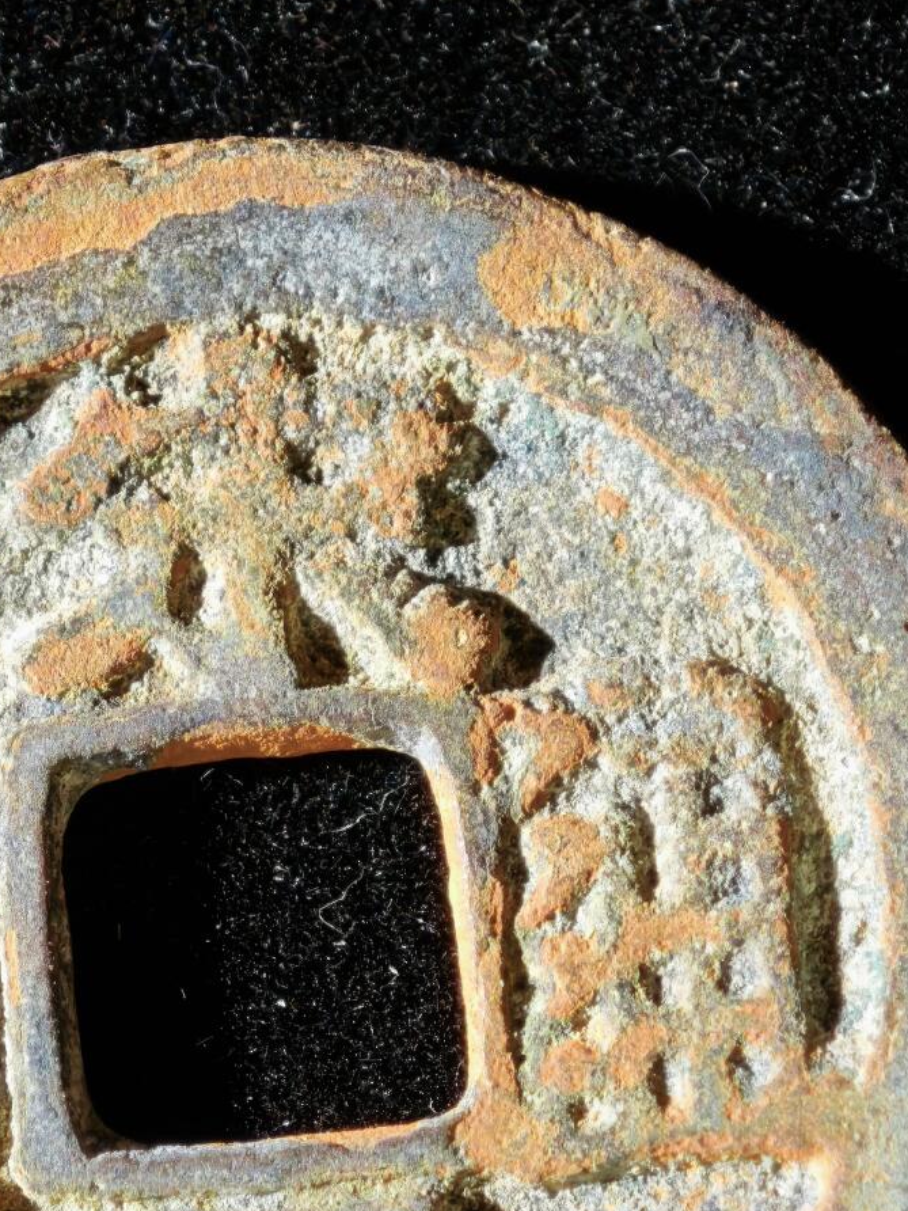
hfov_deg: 6.9
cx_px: 248
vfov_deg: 9.1
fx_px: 7554
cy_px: 927
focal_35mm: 216
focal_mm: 9
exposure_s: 1/100
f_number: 2
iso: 320
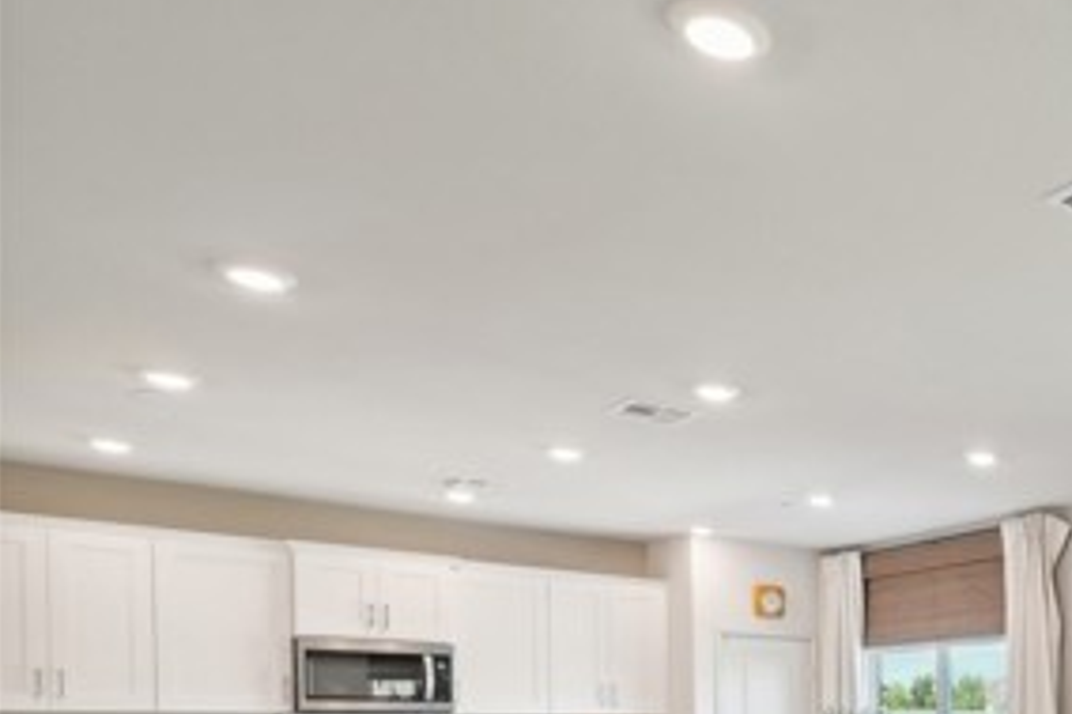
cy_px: 744
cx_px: 1204
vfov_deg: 33.1
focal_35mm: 36
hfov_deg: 41.3
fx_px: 1071
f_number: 8
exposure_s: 1/15
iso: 400
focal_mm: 16
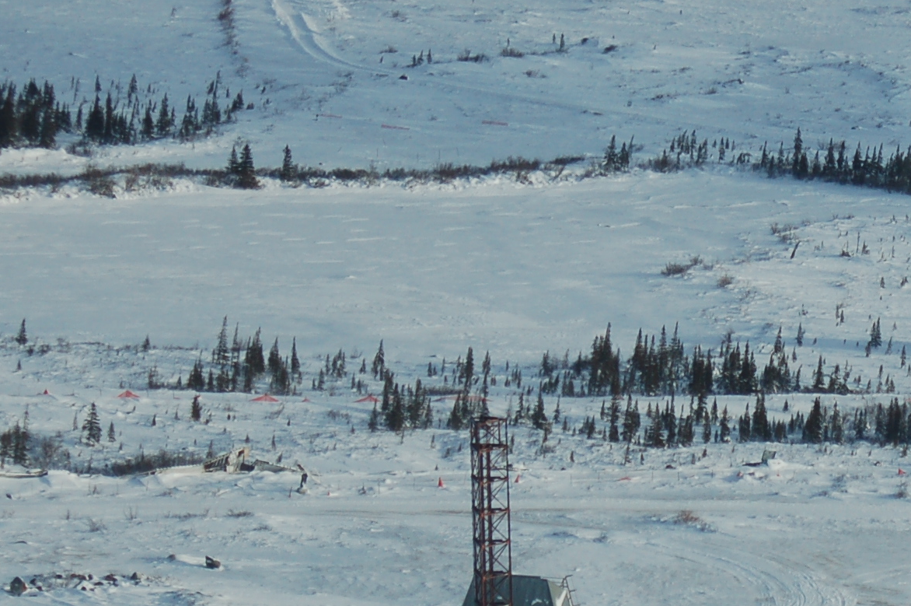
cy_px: 706
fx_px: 7786
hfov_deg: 6.7
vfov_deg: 4.4
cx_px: 944
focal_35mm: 308
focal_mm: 80
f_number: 7.1
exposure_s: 1/800
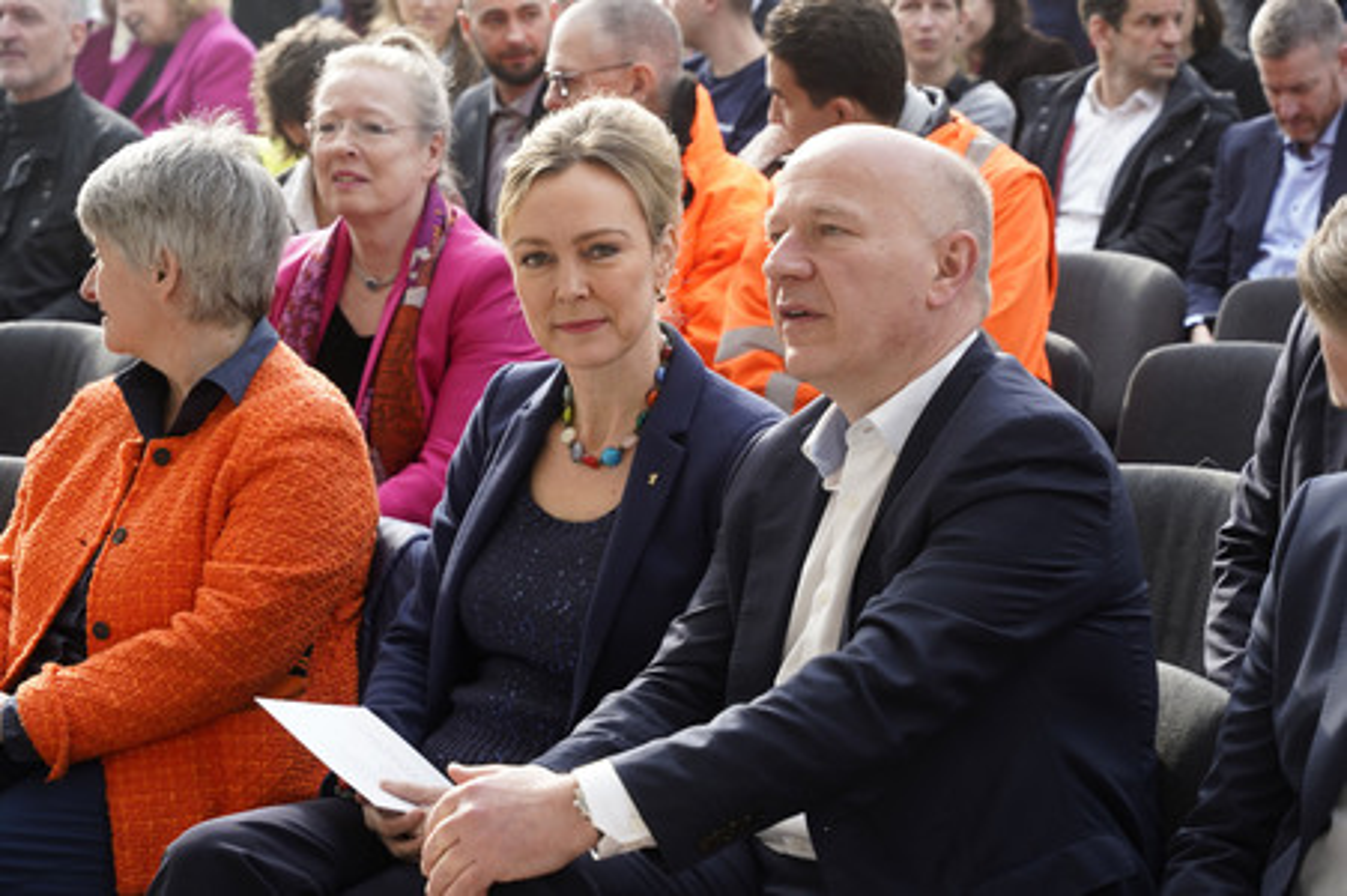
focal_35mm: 102
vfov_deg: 13.4
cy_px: 448
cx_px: 674
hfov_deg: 20.0
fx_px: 3814
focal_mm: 102
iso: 640
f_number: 8
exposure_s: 1/160
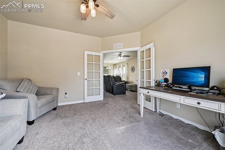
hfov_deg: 104.3
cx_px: 112
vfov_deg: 81.2
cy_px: 75
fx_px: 87
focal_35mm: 14
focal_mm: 14
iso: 400
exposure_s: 1/15
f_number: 11
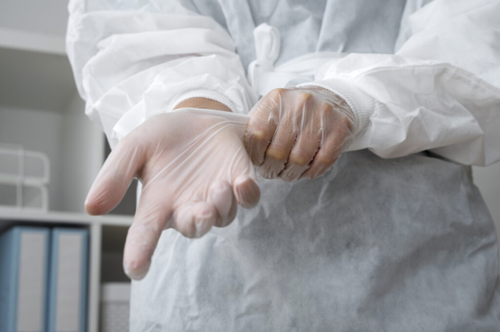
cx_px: 250
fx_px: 819
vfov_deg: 23.0
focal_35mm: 59
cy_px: 166
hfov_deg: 34.0
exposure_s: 1/60
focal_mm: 59
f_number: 7.1
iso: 400
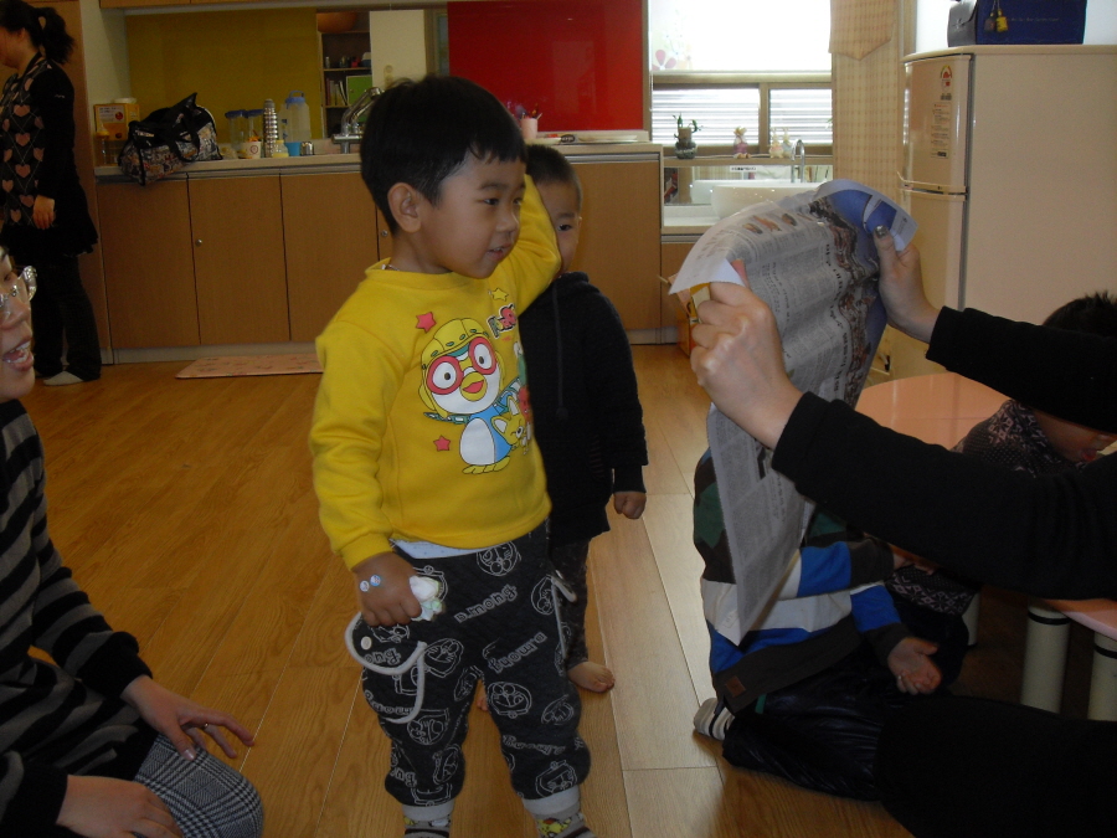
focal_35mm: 37
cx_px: 558
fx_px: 1194
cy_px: 419
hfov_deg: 50.1
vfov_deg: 38.7
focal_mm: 6.3
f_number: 2.8
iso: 100
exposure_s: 1/45
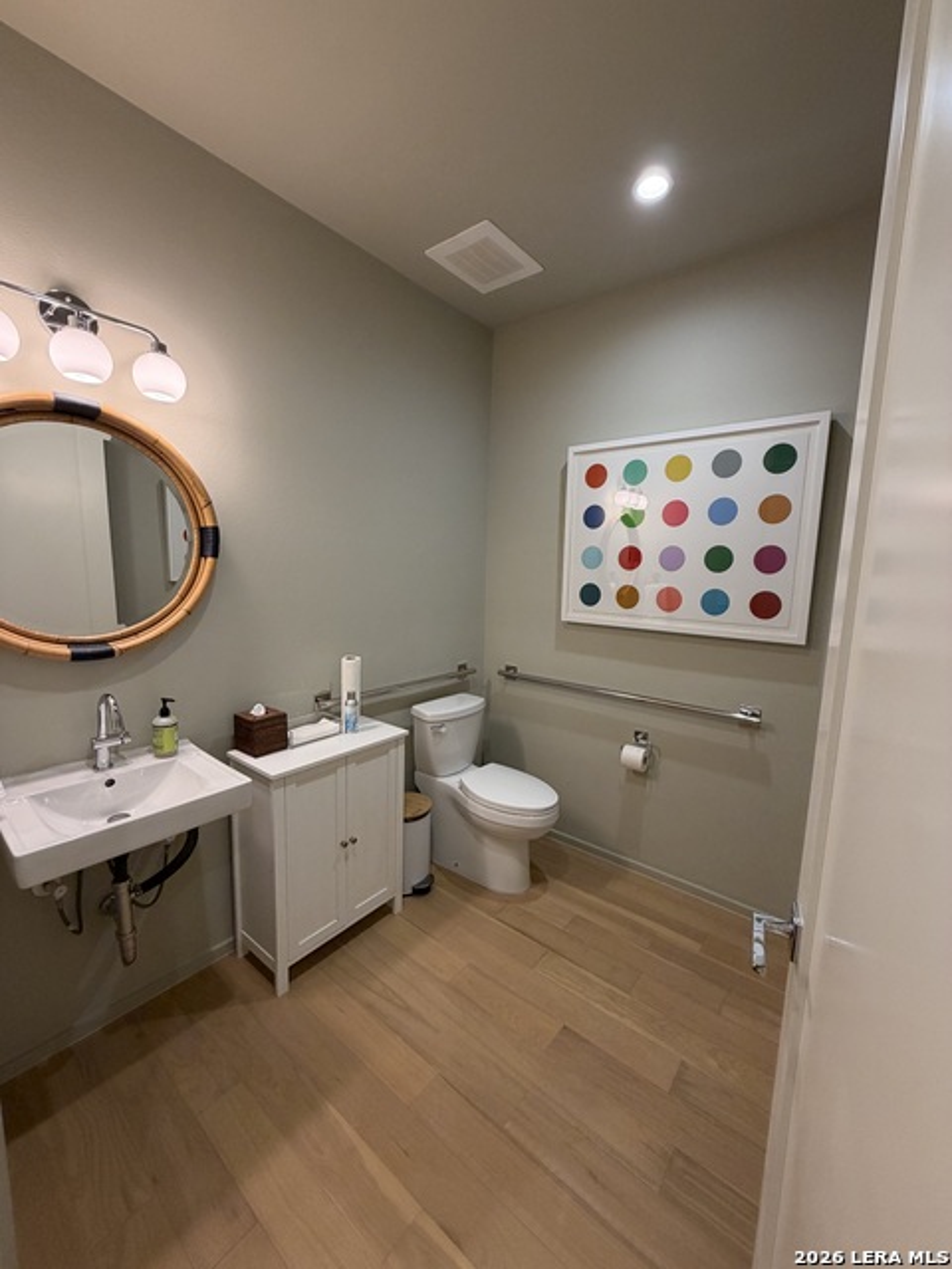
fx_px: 513
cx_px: 476
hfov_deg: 85.7
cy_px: 634
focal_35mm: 14
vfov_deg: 102.1
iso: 160
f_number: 2.2
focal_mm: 2.22
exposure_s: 1/60
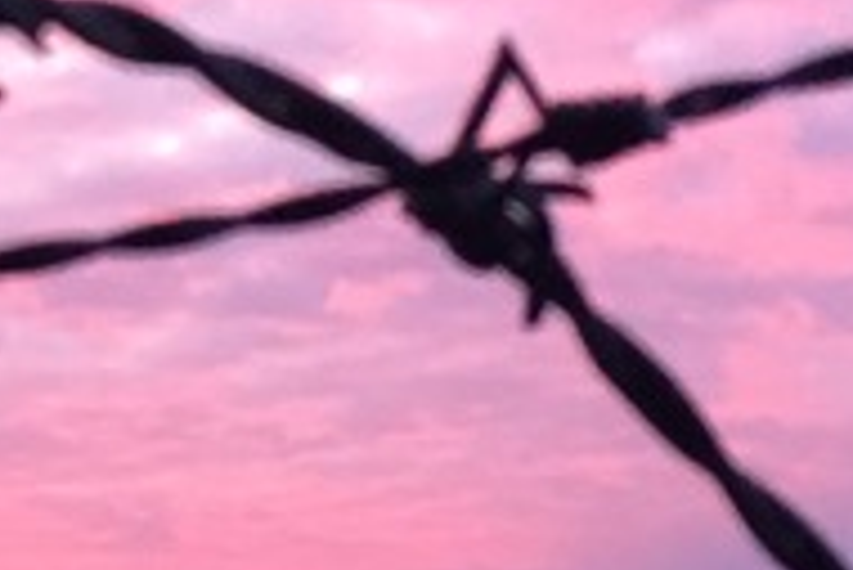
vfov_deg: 6.7
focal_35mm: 203
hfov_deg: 9.8
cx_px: -395
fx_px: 4813
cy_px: -63
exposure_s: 1/33
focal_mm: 4.15
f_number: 2.2
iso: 64
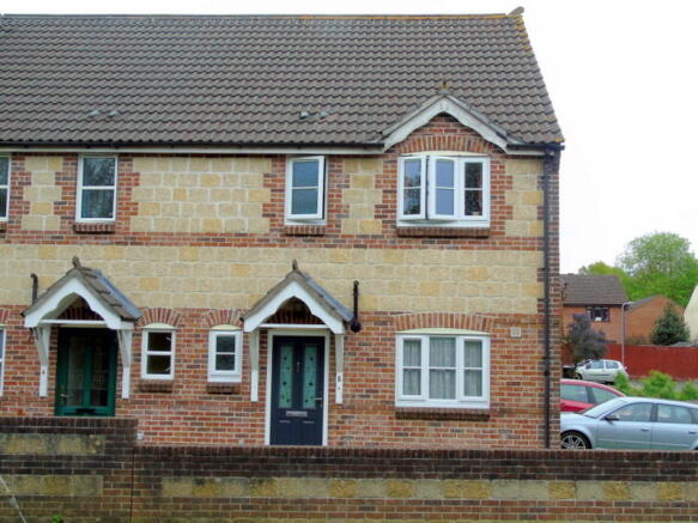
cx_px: 349
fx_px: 806
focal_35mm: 40
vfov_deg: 35.9
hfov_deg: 46.8
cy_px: 262
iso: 80
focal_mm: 7.1
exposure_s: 1/160
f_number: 3.9
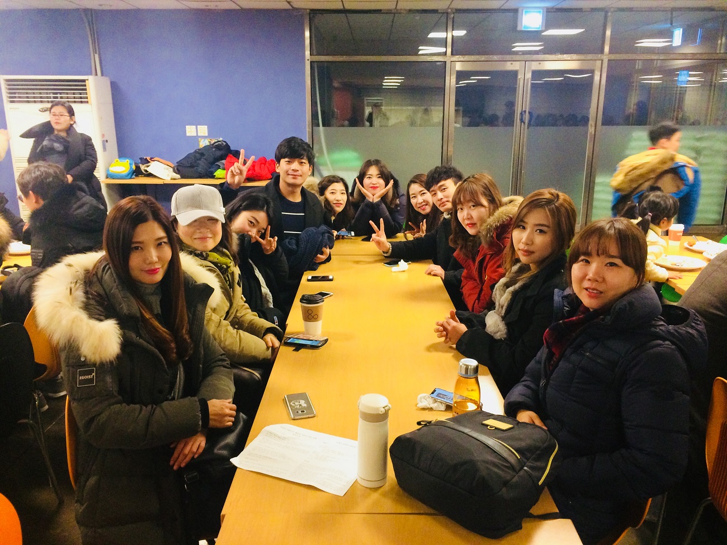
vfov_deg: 48.2
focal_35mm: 29
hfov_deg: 61.7
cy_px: 272
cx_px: 364
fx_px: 609
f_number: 2.2
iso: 320
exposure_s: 1/30
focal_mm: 4.15
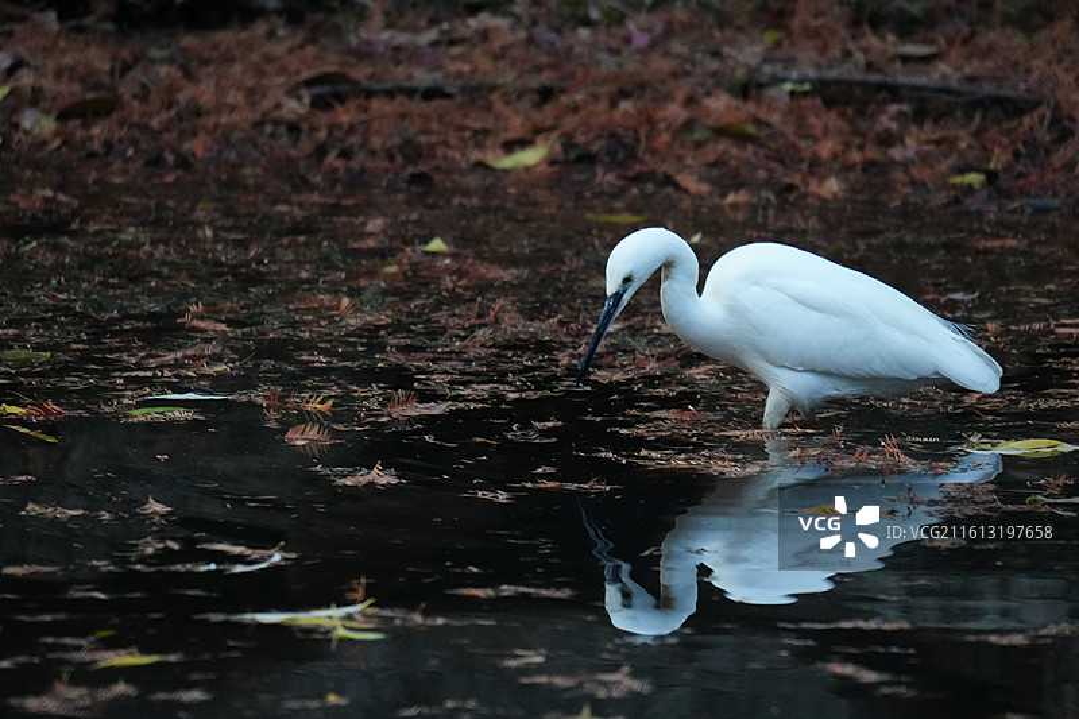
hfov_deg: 2.3
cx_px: 540
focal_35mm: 900
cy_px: 360
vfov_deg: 1.5
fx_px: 26968
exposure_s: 1/250
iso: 4000
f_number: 6.3
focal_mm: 600
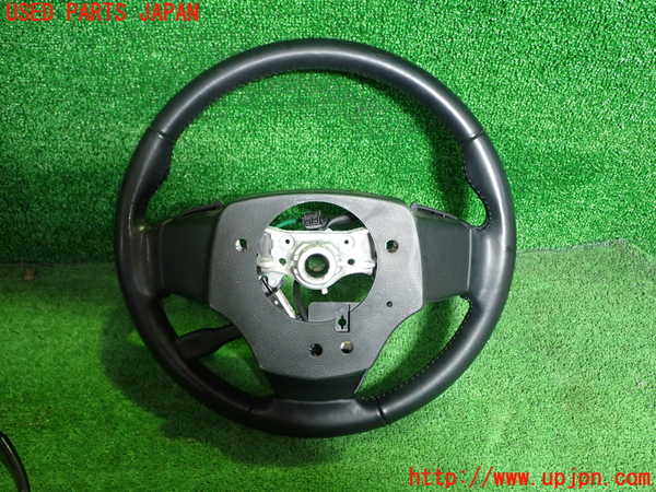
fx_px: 720
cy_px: 246
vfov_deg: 37.7
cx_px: 328
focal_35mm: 38
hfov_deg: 49.0
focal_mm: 6.83
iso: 640
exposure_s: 1/40
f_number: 2.7
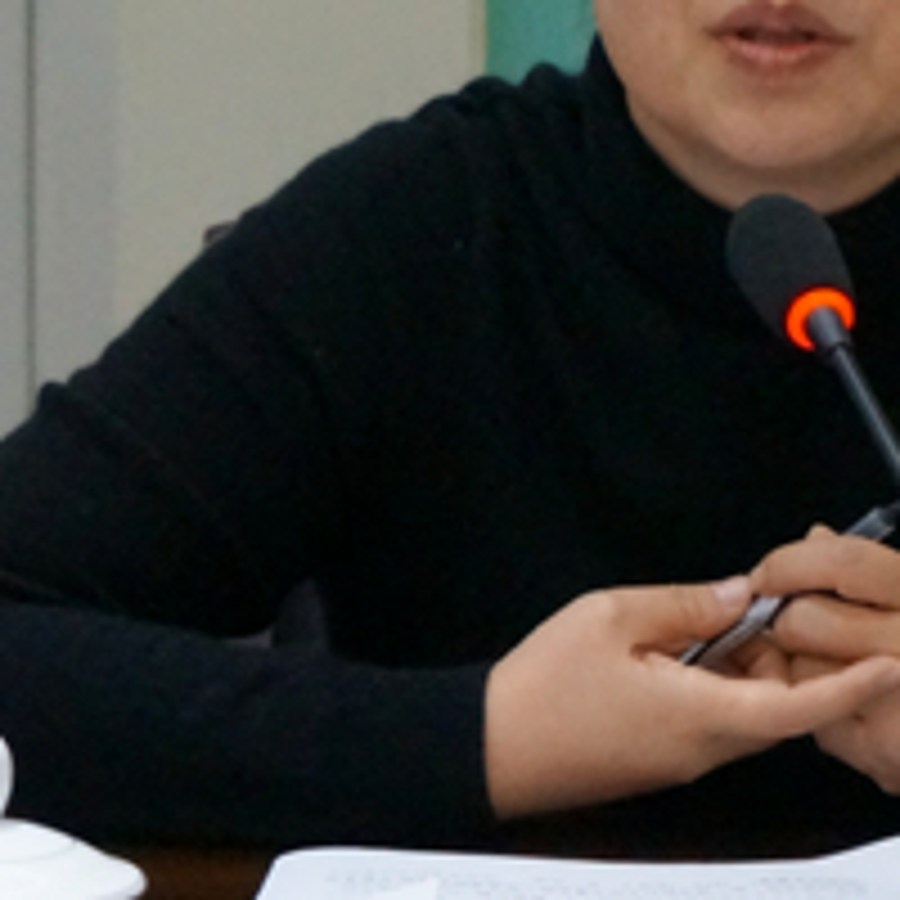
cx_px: 698
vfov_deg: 9.2
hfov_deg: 9.1
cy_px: 360
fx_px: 5618
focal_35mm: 191
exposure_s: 1/100
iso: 3200
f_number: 5.6
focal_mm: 50
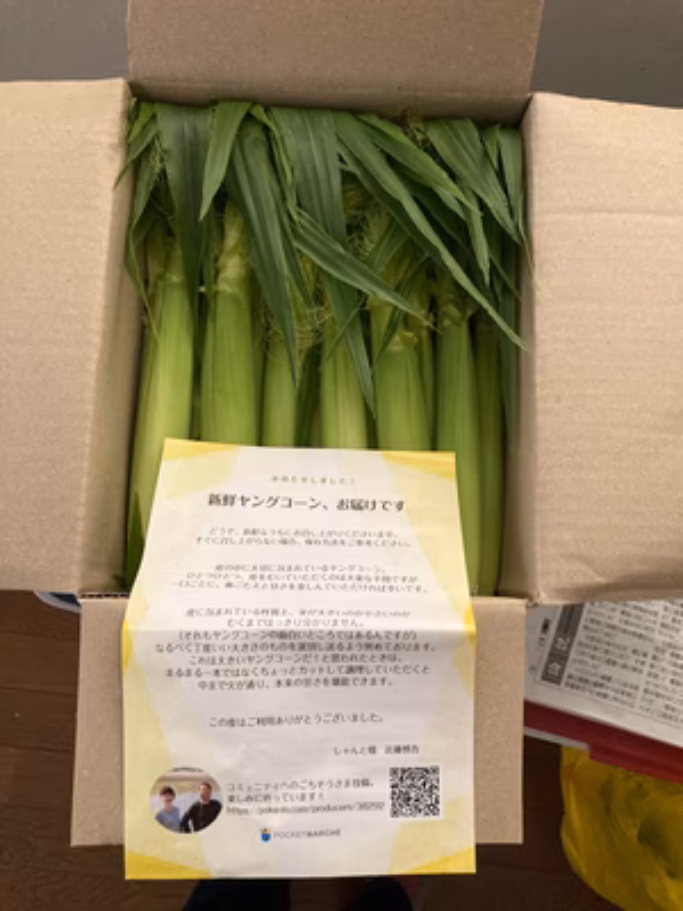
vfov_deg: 63.4
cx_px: 342
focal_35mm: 28
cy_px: 456
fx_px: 737
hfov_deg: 49.7
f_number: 1.8
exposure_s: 1/38
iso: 400
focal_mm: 3.99
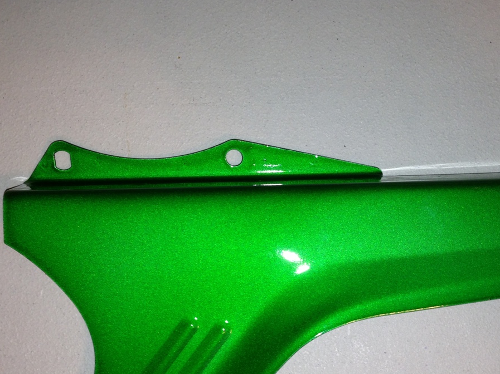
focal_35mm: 53
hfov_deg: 36.0
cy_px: 289
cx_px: 317
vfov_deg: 27.1
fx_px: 765
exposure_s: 1/48
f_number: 2.4
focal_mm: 4.13
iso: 50
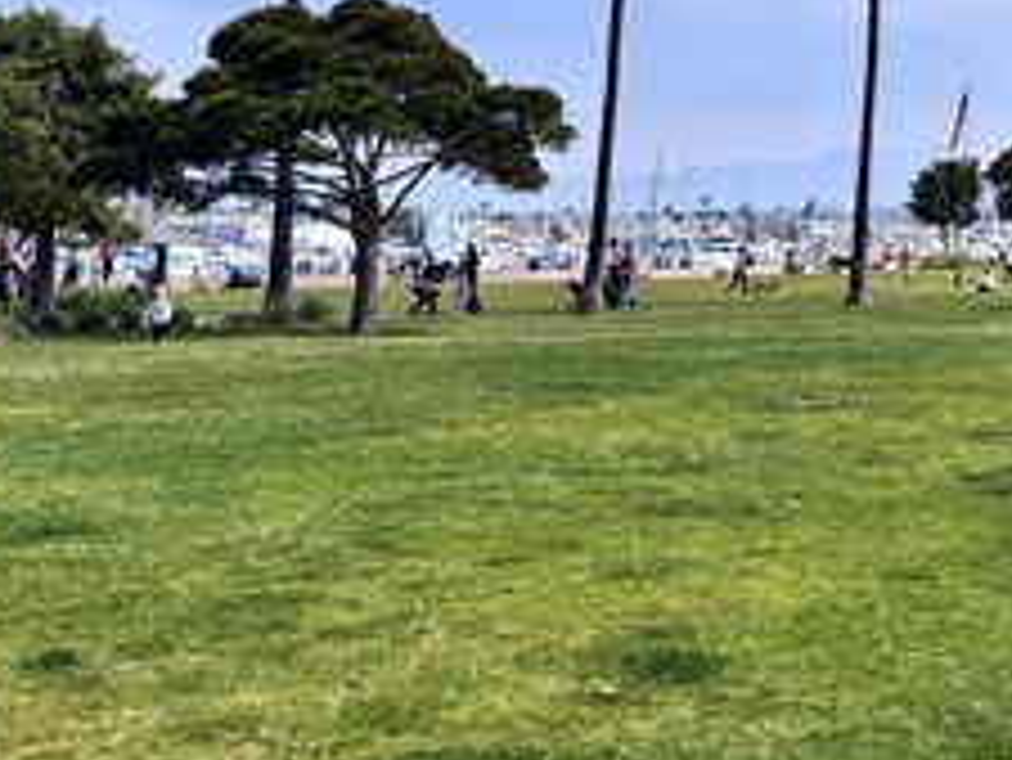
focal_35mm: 74
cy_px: -49
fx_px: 2165
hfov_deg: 22.9
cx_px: 1376
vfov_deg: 19.2
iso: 50
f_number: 1.6
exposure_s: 1/4630
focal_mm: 5.96
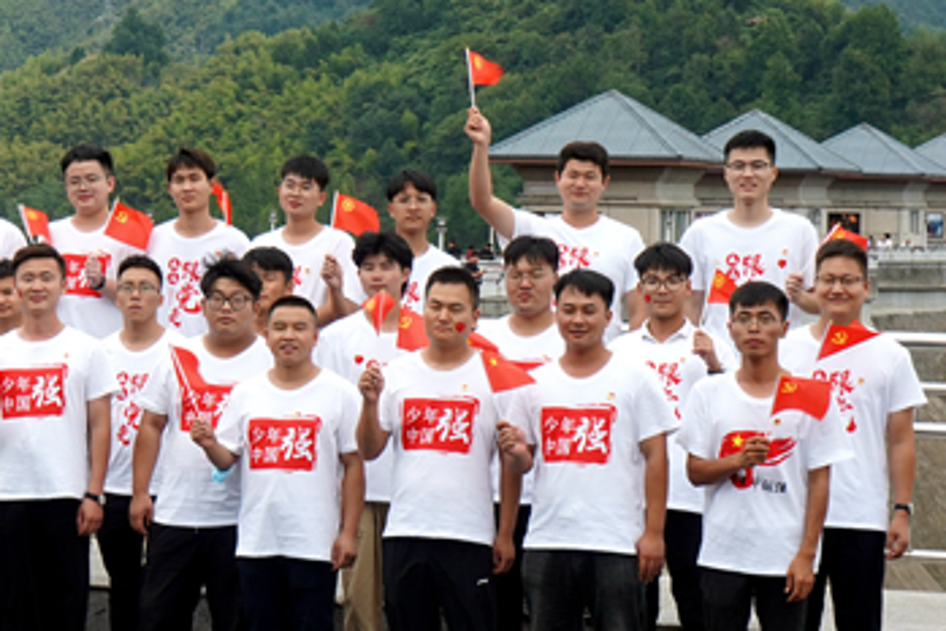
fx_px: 2892
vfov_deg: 12.5
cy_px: 340
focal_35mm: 110
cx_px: 114
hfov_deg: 18.3
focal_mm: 48
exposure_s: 1/80
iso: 500
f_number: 18
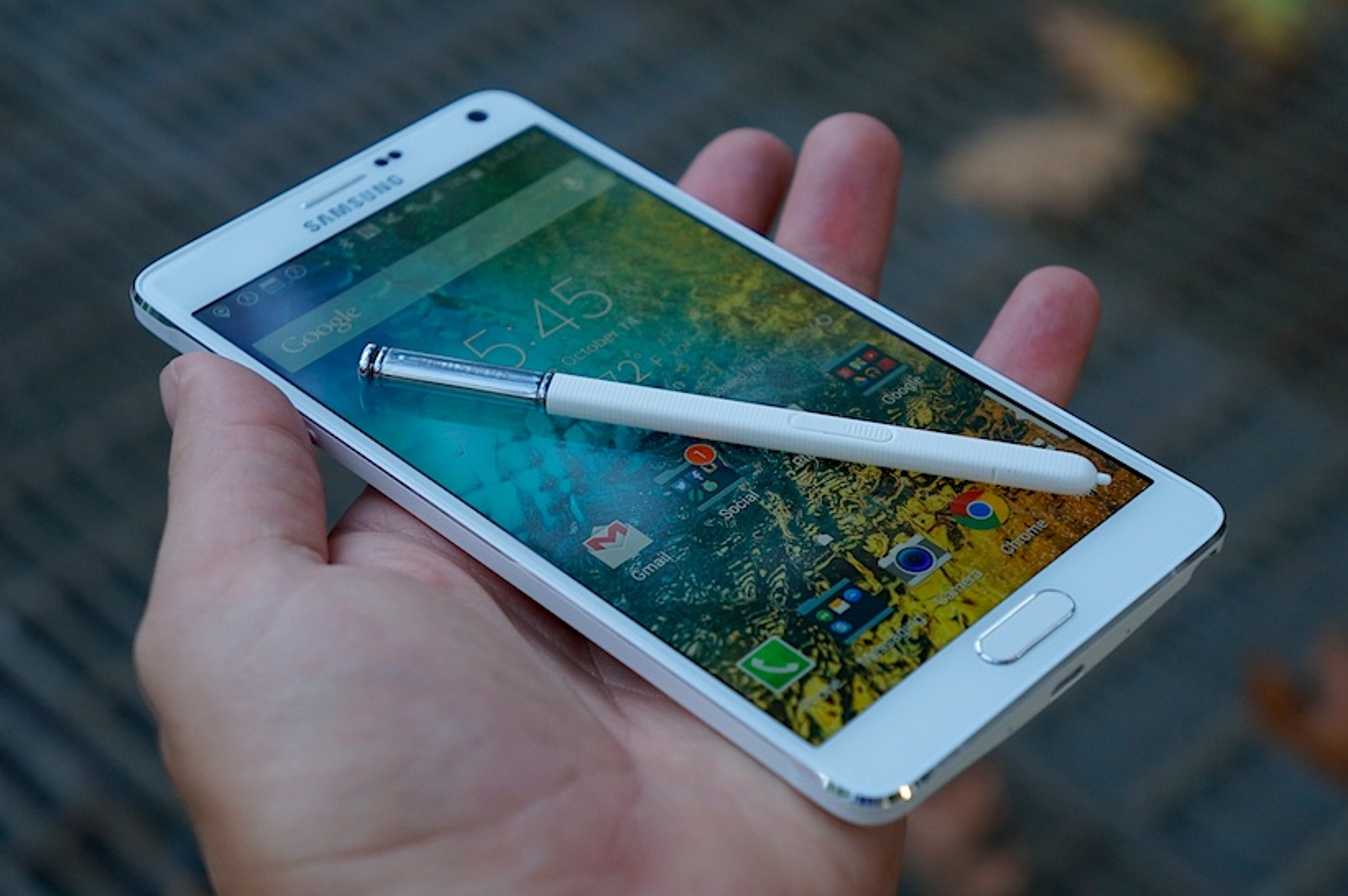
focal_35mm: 72
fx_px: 2693
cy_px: 448
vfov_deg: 18.9
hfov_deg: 28.1
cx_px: 674
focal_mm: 48
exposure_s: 1/80
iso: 640
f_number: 5
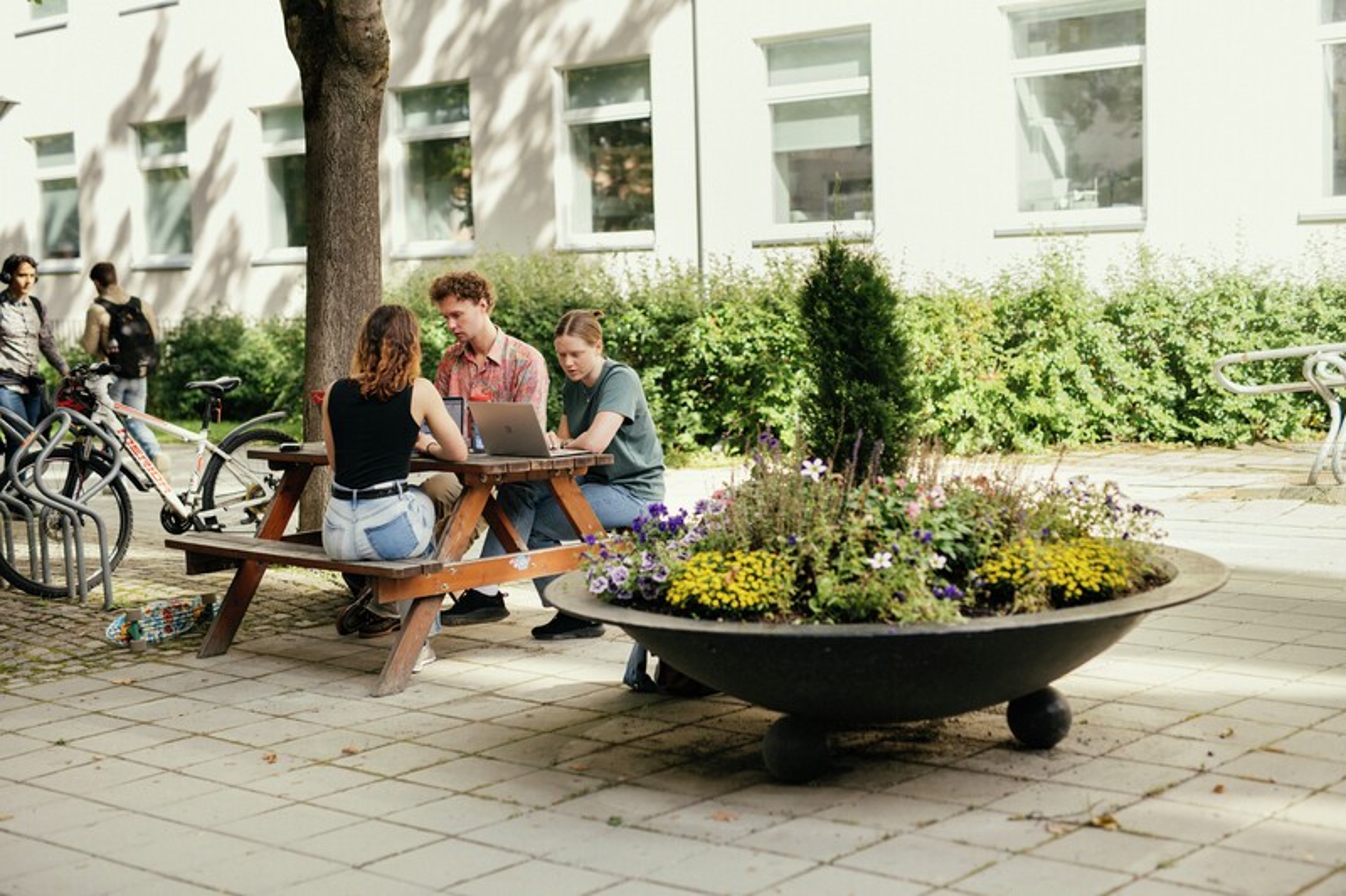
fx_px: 1869
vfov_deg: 27.0
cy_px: 448
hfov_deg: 39.6
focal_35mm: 50
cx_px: 673
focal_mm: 50
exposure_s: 1/800
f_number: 2.5
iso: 160
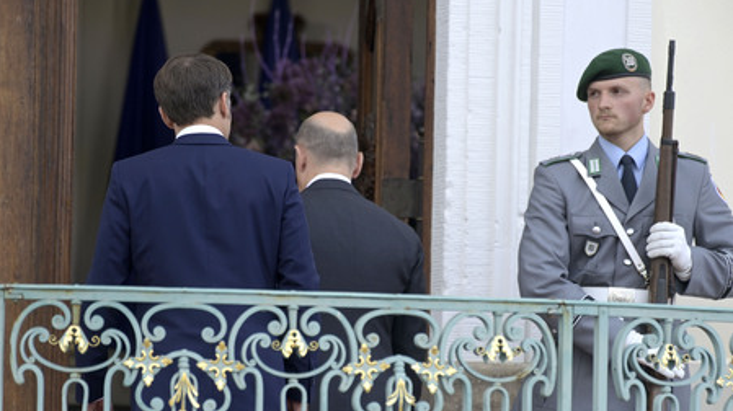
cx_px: 366
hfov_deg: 4.1
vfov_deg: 2.3
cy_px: 236
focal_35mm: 526
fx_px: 10218
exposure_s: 1/800
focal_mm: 500
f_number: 6.3
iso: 1000
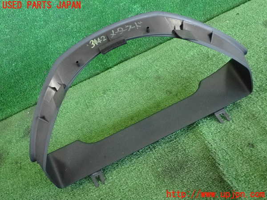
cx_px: 134
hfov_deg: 45.8
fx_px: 316
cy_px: 100
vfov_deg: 35.1
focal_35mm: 41
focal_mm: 7.31
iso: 1600
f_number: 2.8
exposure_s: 1/125
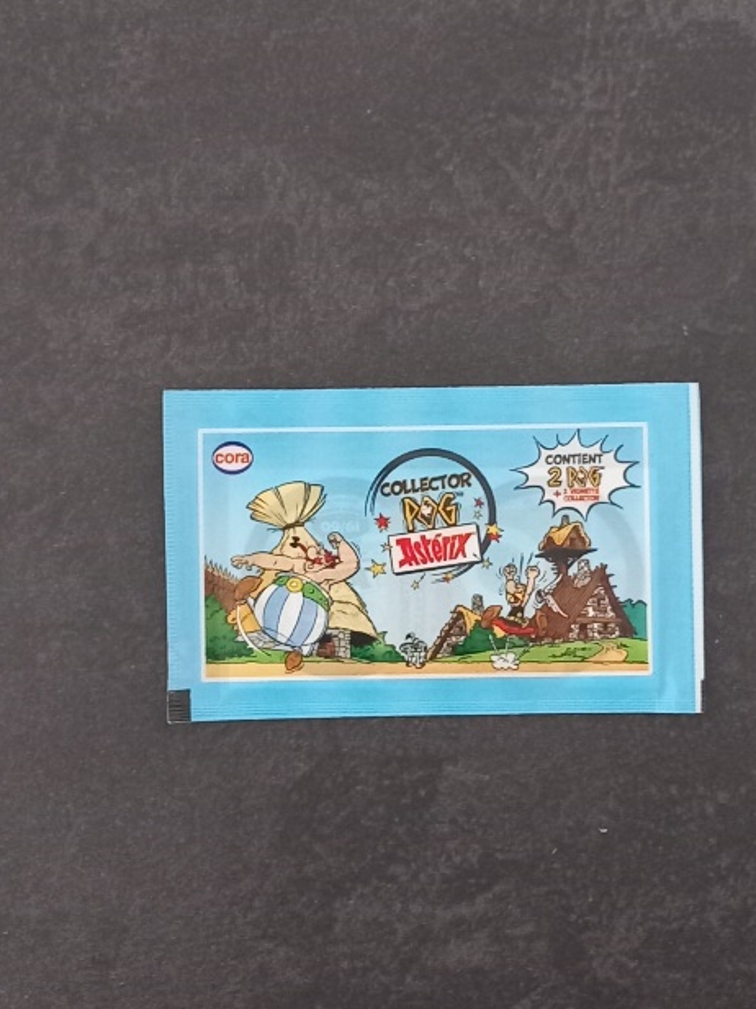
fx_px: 933
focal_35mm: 32
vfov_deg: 56.8
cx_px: 432
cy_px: 545
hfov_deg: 44.0
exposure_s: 1/20
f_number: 1.8
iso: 500
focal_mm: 4
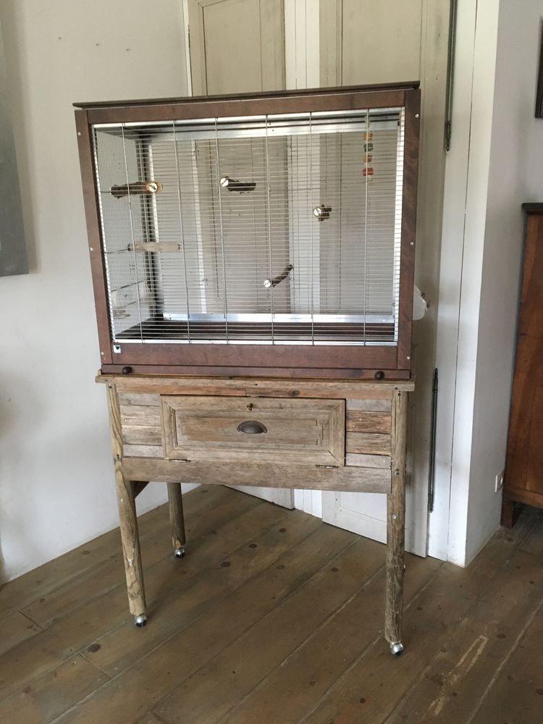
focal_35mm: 29
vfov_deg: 61.7
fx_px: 607
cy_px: 362
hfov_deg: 48.2
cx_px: 272
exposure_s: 1/20
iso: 200
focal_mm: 4.15
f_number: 2.2
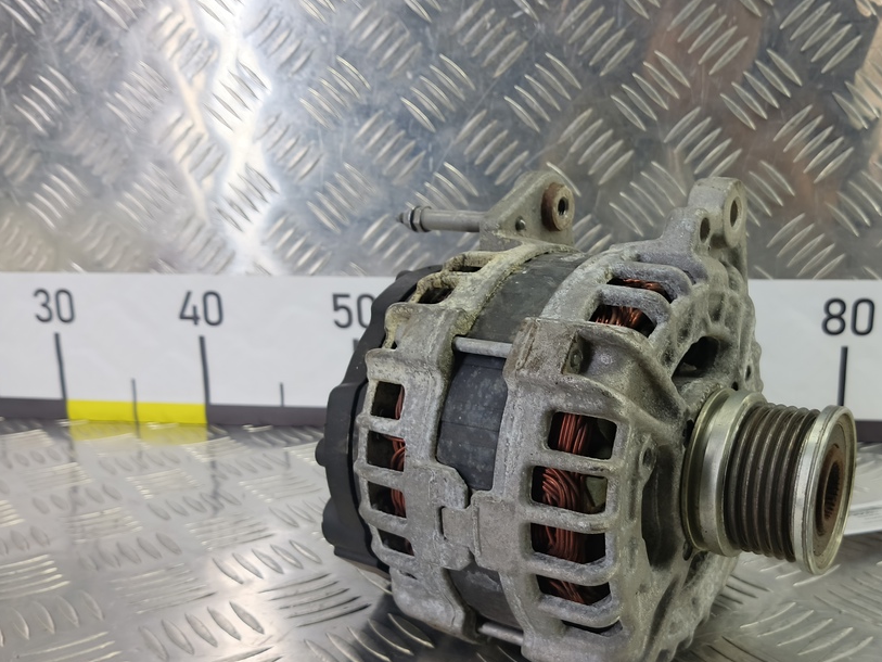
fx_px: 866
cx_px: 549
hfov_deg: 53.4
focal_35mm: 34
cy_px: 371
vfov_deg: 41.7
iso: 142
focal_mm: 4.11
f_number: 1.6
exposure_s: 1/50
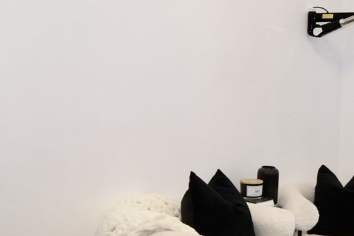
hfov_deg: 30.2
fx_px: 639
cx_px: 285
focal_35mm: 65
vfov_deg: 20.8
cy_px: 173
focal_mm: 12
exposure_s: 1/100
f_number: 5
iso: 800
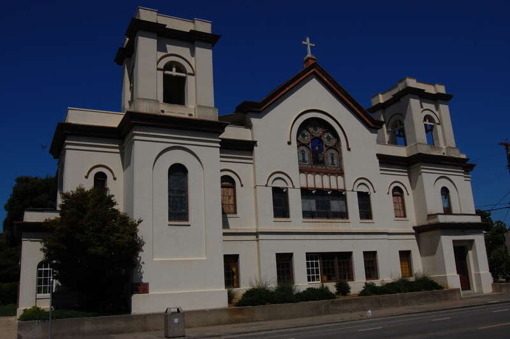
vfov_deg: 39.9
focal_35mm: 33
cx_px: 255
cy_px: 170
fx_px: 467
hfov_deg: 57.3
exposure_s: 1/400
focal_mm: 22
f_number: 16
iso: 200
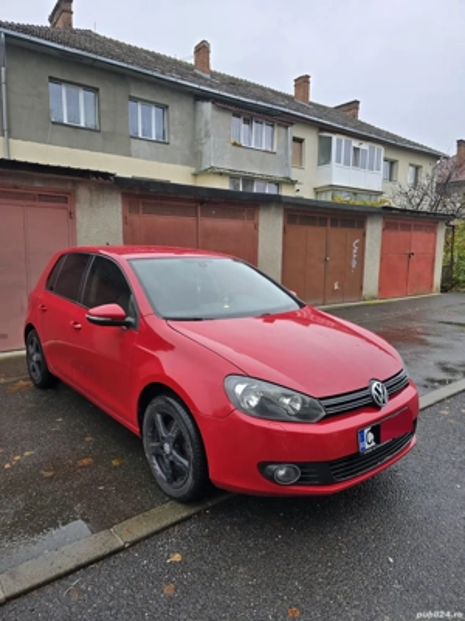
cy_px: 310
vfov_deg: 73.9
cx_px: 232
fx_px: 412
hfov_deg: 58.9
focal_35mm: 23
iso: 12
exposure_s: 1/185
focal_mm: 6.3
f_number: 1.7
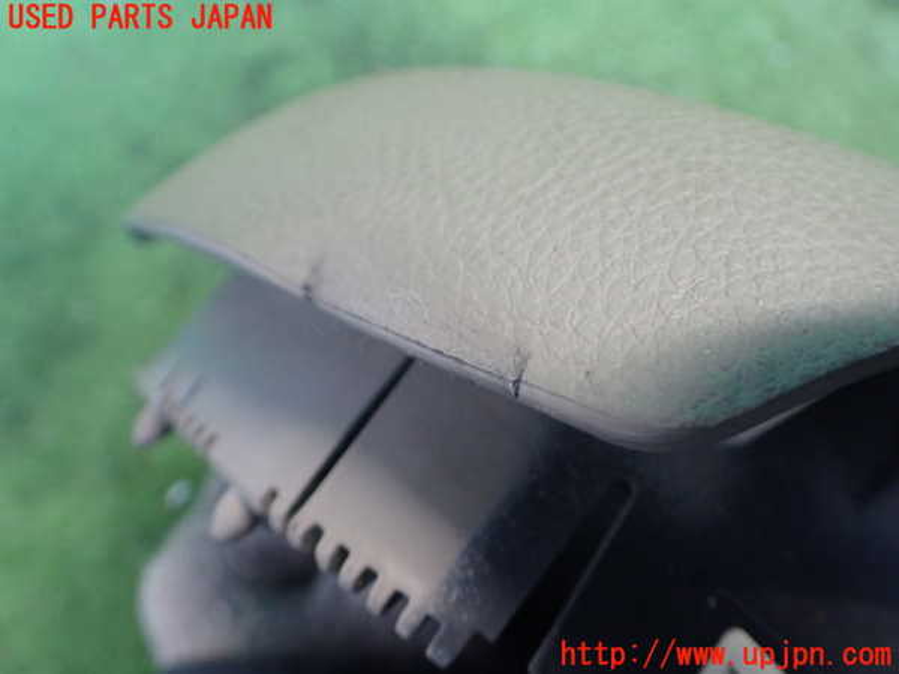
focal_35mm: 30
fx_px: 779
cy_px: 337
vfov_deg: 46.8
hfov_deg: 60.0
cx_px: 450
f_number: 2.3
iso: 800
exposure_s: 1/60
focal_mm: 5.4
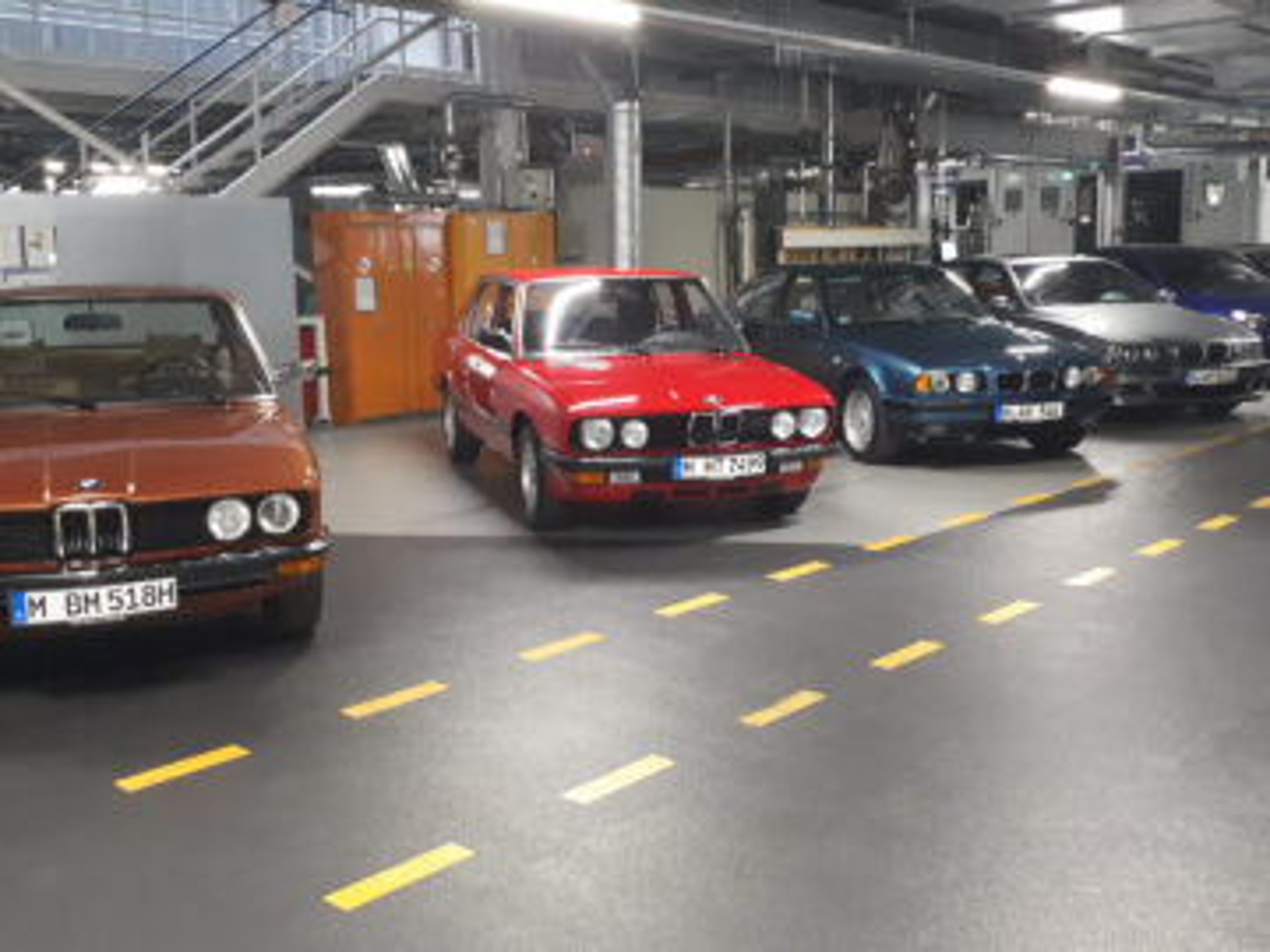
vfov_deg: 51.4
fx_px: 991
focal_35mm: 27
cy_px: 476
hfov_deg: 65.3
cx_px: 635
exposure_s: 1/17
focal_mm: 3.6
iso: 500
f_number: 1.9
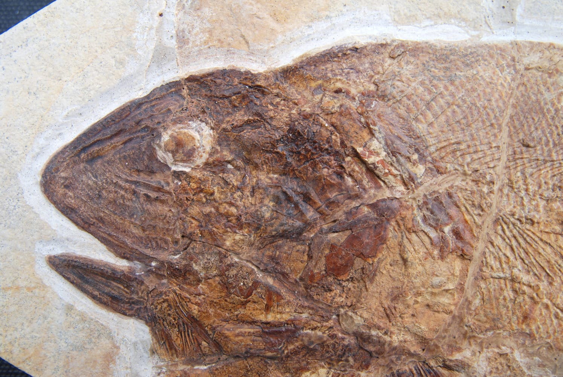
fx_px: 517
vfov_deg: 40.1
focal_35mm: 33
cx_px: 282
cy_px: 188
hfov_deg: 57.2
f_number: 5.6
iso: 100
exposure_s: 1/125
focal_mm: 22
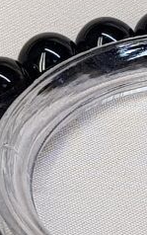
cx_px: 220
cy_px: 200
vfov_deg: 25.2
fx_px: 512
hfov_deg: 15.1
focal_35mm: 80
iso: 40
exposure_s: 1/354
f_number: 1.7
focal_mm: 4.3
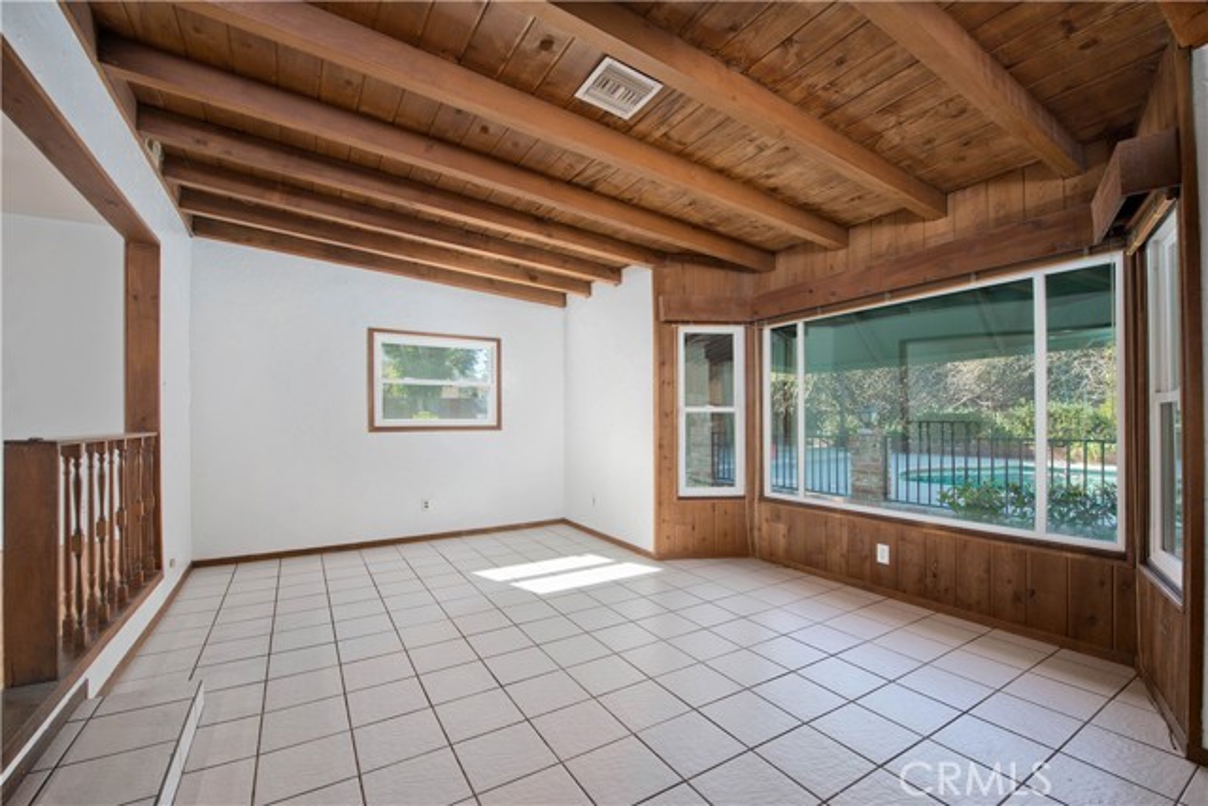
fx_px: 503
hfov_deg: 100.4
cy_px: 403
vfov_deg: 77.4
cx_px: 604
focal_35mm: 15
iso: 400
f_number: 6.3
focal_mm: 15
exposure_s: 1/200
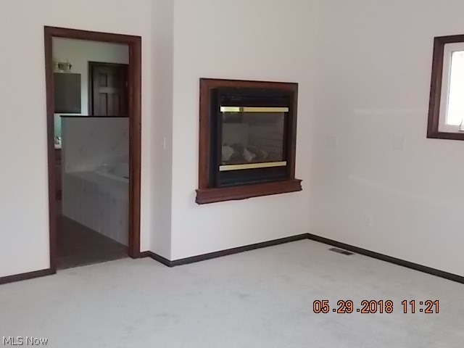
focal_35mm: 39
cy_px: 174
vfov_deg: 36.8
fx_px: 523
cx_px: 232
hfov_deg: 47.9
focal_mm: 6.9
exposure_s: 1/30
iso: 320
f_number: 3.9
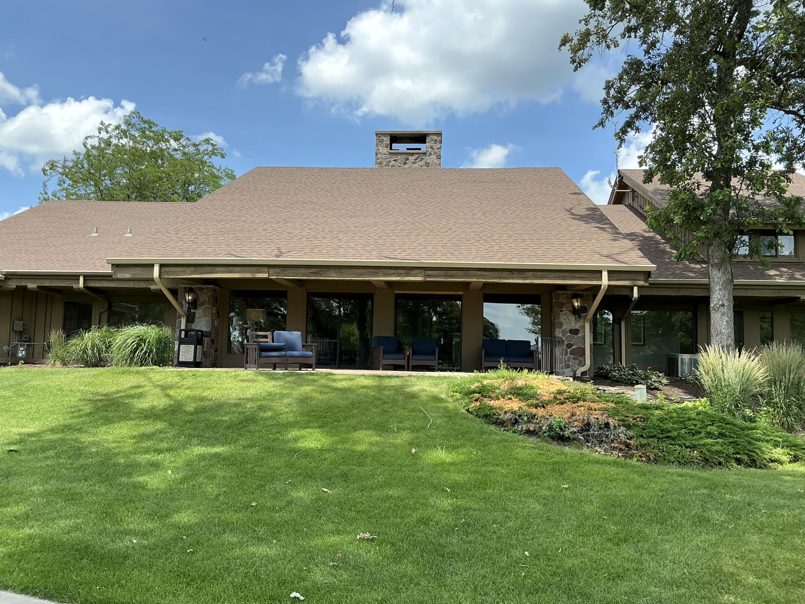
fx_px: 651
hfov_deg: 63.4
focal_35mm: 28
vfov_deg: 49.7
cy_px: 302
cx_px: 402
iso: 25
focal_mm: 3
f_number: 1.8
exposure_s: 1/562
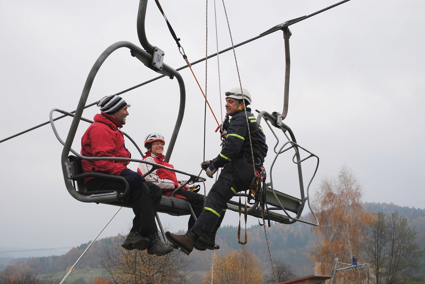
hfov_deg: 29.2
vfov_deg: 19.8
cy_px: 142
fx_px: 815
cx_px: 212
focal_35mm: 69
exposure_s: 1/160
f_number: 6.3
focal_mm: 46
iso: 100
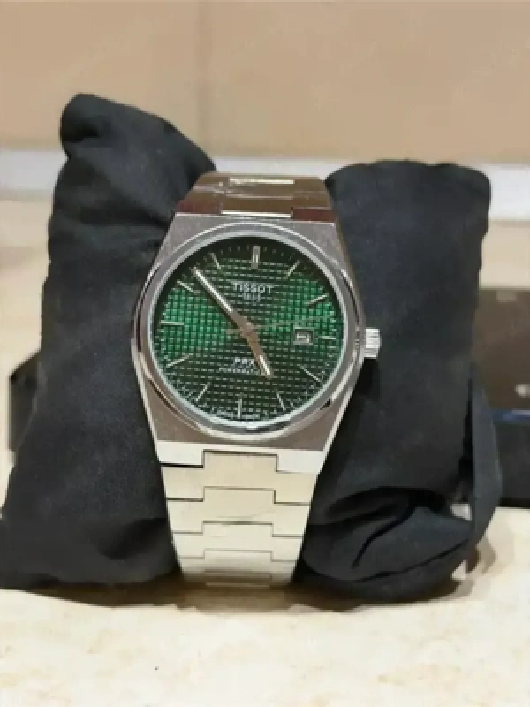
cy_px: 354
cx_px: 265
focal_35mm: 48
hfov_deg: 30.3
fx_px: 980
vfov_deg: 39.7
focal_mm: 6.76
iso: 200
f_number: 1.78
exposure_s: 1/50
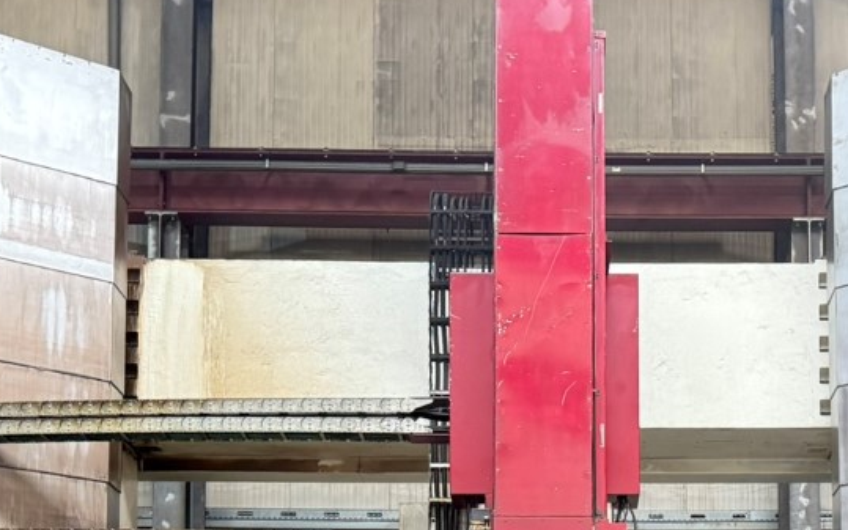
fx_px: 1572
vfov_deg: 17.7
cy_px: 727
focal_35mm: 68
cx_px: 606
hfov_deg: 29.8
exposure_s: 1/50
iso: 400
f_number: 1.78
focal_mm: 6.76
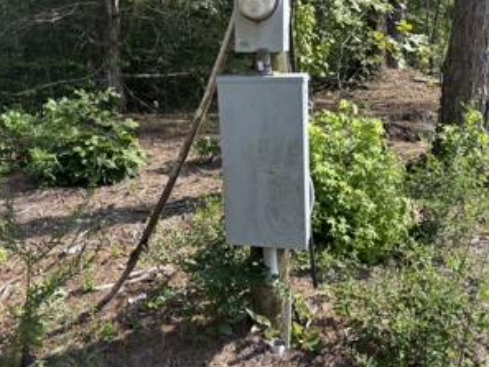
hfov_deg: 52.6
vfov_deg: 40.4
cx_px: 257
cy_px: 132
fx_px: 495
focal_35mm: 35
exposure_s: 1/1068
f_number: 1.6
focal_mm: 5.96
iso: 50
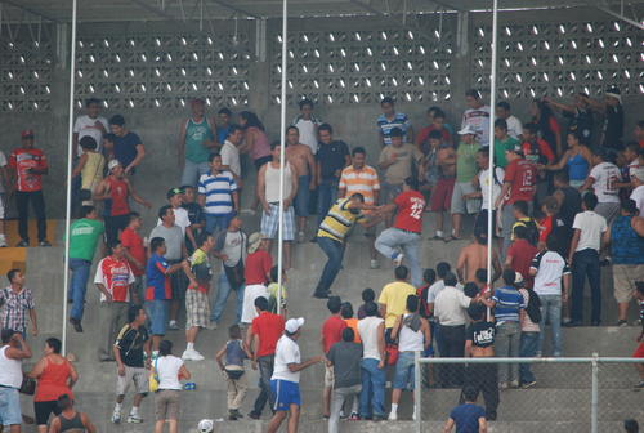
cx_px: 322
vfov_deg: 3.1
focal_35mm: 450
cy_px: 216
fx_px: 8069
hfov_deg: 4.6
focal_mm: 300
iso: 250
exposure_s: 1/200
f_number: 5.6
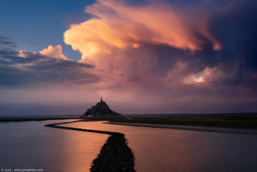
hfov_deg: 47.4
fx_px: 293
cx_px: 128
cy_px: 86
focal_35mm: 41
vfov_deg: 32.6
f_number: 7.1
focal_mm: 27
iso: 125
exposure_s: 1/25
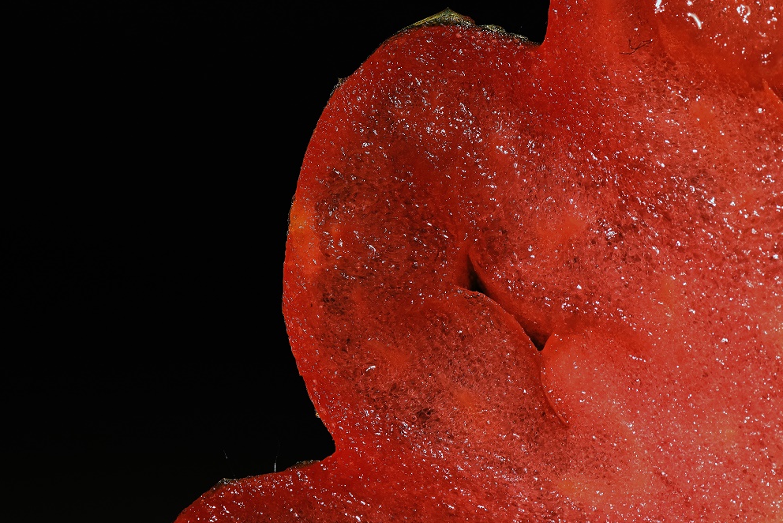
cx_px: 393
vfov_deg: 10.1
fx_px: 2959
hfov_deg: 15.1
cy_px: 261
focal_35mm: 136
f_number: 18
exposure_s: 1/60
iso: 500
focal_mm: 90
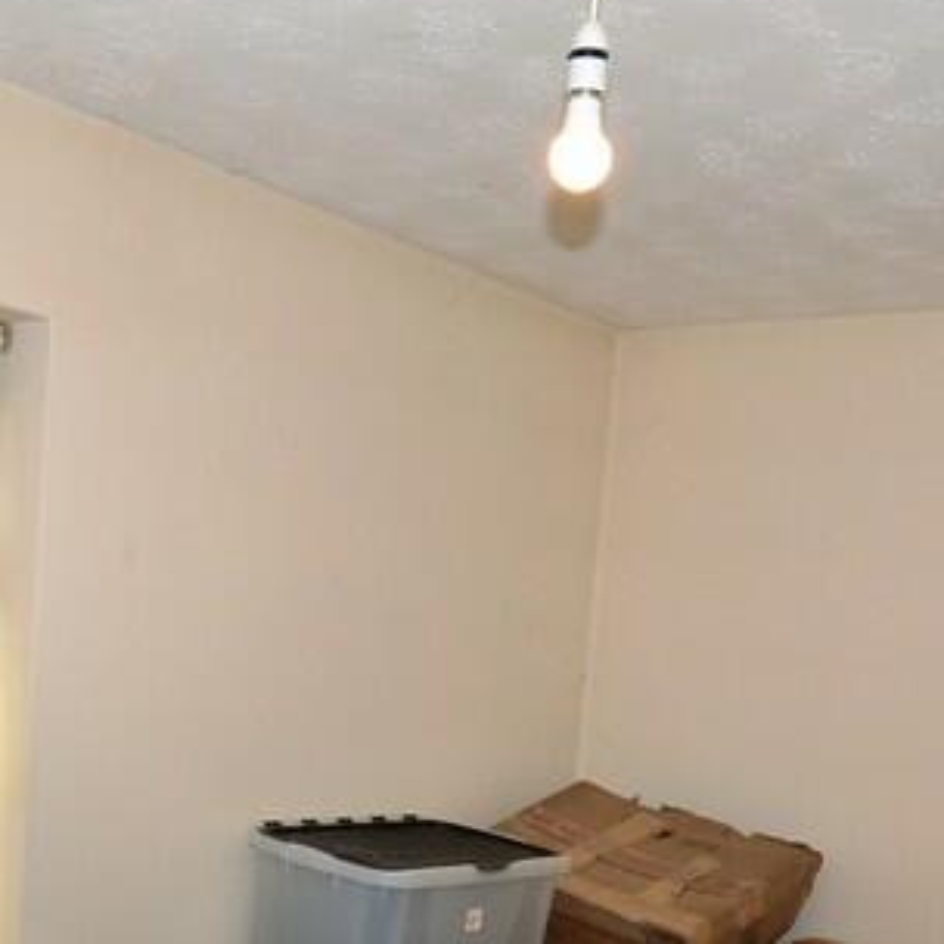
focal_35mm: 43
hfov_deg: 39.1
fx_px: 1327
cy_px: 865
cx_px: 397
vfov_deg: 36.5
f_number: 5.6
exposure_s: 1/125
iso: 400
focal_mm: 10
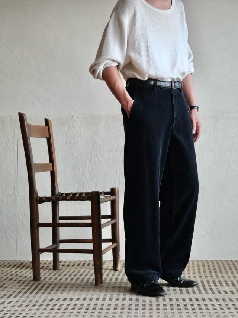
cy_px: 159
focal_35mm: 64
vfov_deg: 30.3
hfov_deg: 22.9
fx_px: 587
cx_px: 119
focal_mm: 32
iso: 3200
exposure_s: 1/40
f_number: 3.8
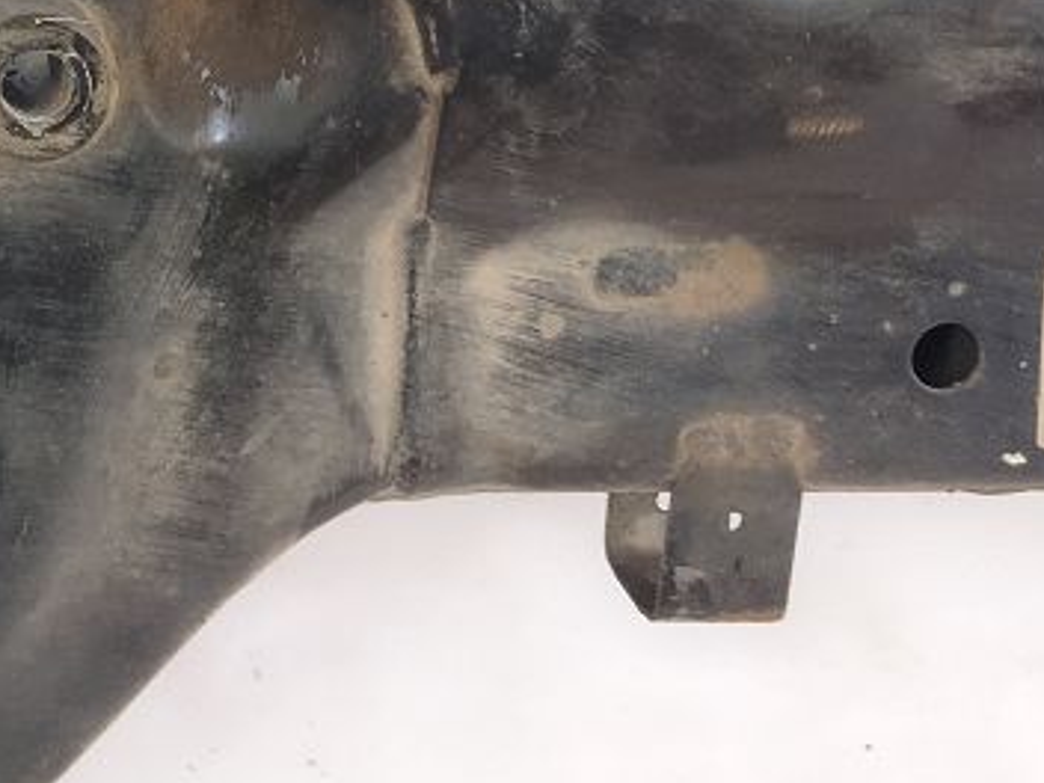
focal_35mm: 92
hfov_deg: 19.9
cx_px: -225
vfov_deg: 15.7
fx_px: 2775
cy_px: -33
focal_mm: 4.71
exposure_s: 1/25
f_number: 1.79
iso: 350
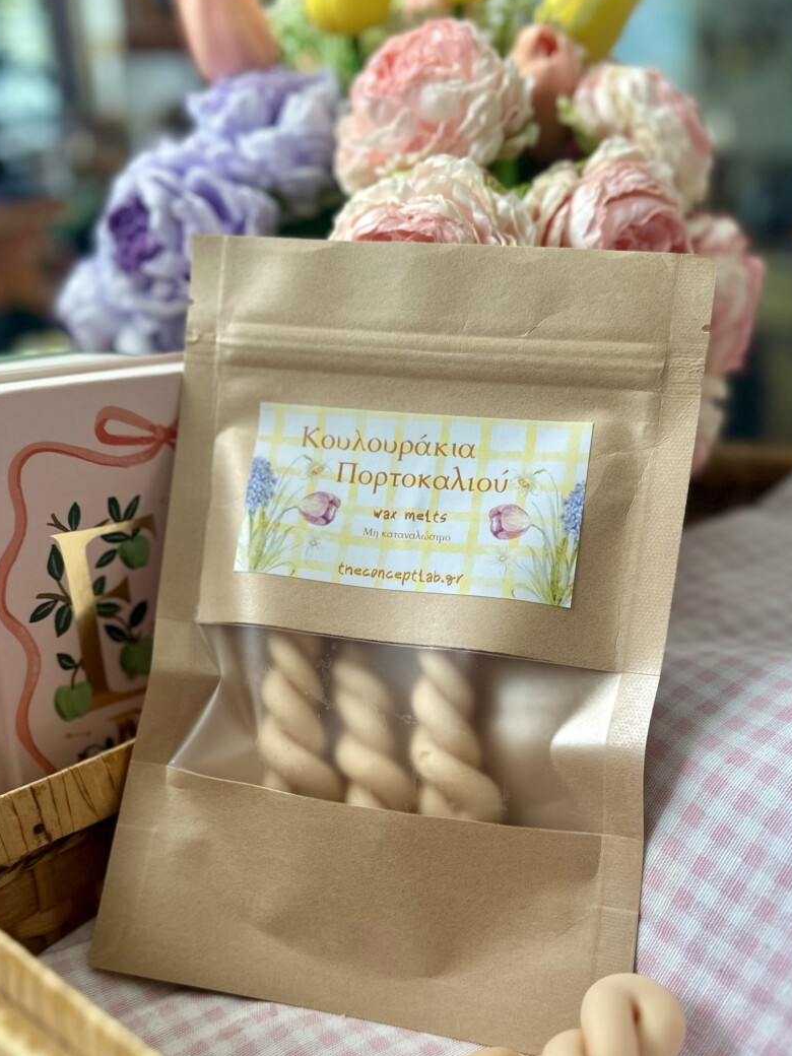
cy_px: 631
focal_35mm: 30
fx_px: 915
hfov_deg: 46.8
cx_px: 403
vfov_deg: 59.5
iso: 100
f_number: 1.78
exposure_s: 1/100
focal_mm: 6.86
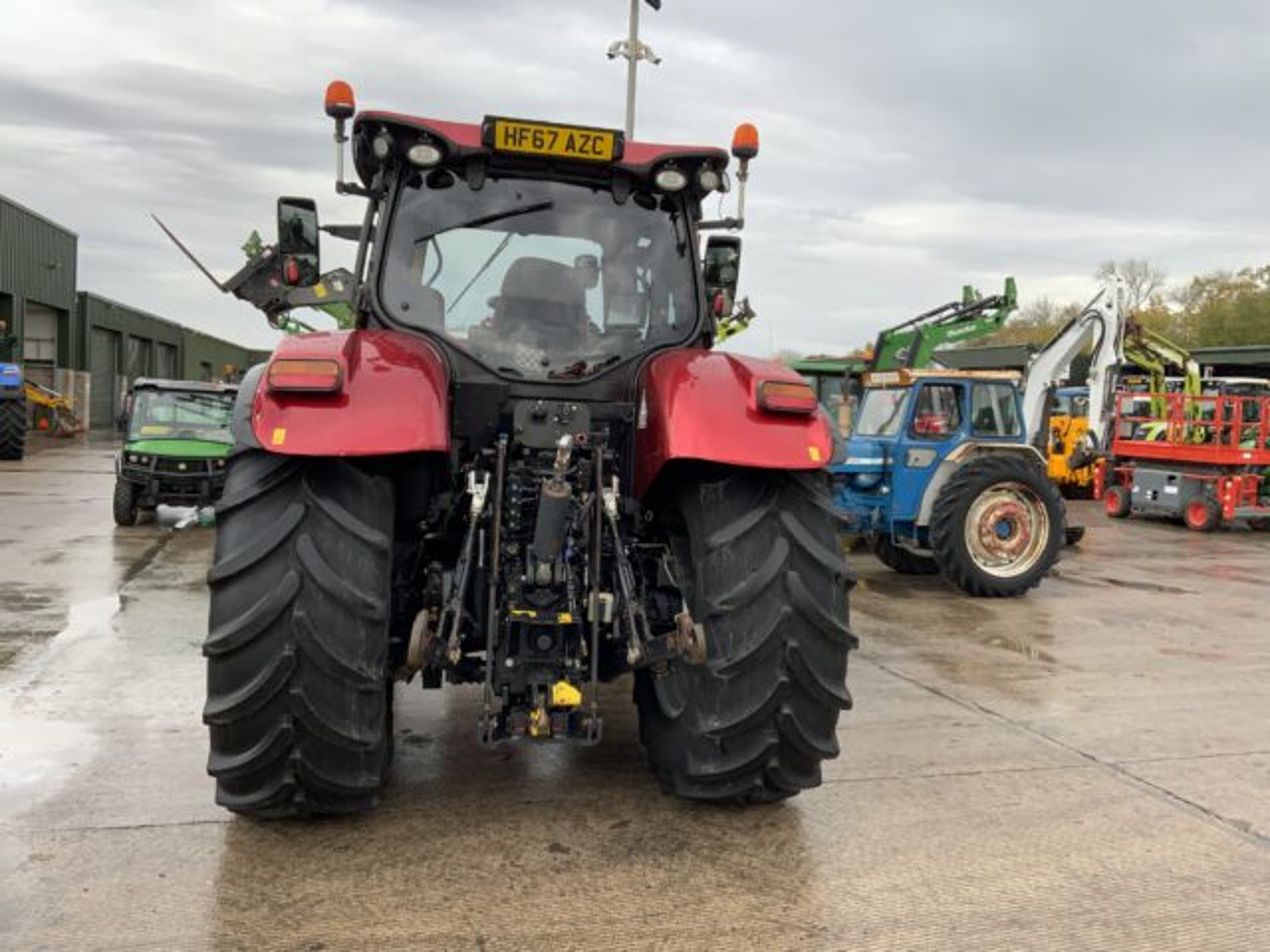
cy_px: 476
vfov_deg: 48.2
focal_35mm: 29
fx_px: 1064
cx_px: 635
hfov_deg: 61.7
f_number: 1.8
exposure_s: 1/220
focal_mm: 3
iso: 16
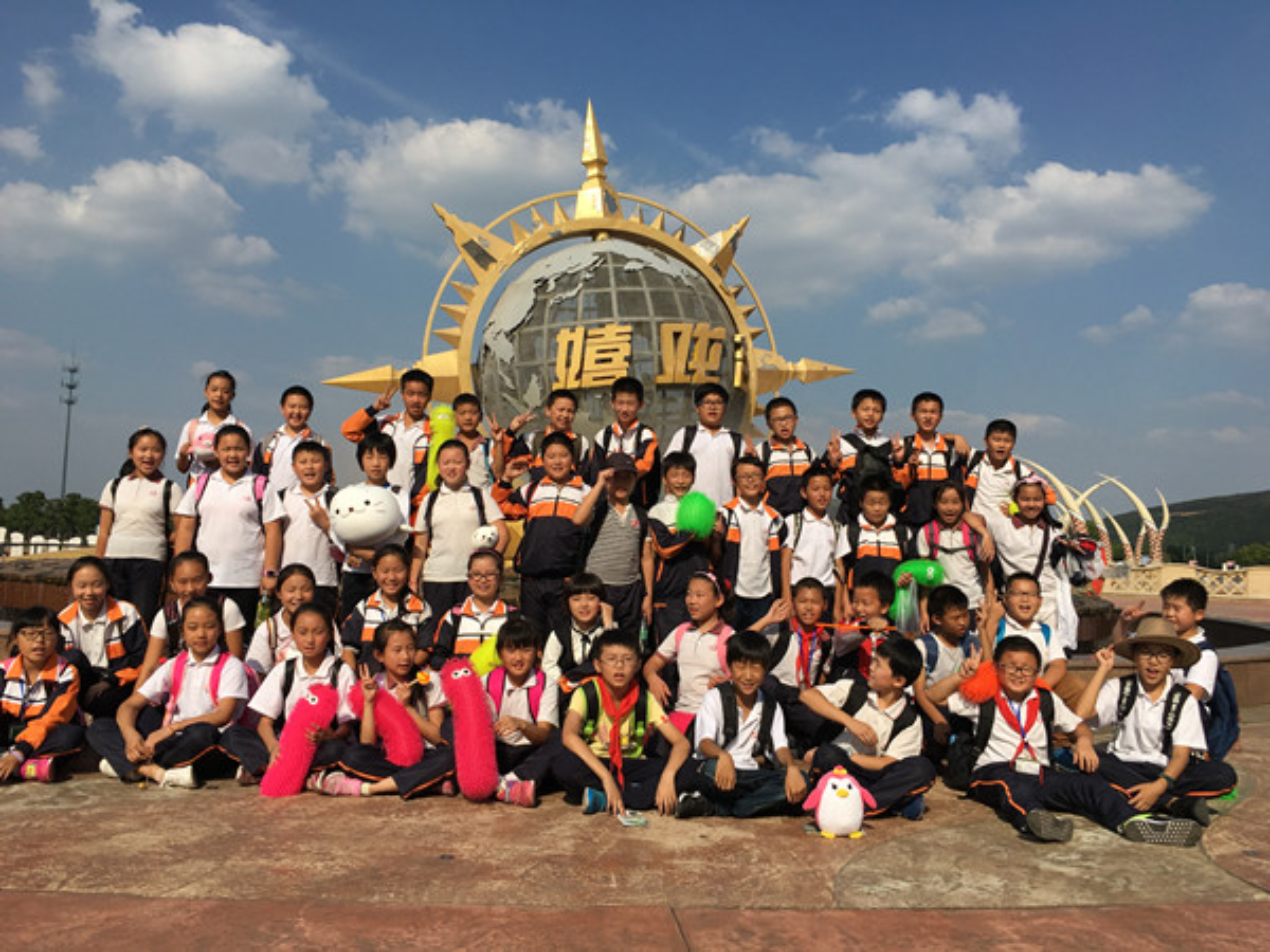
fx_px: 1064
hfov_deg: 61.7
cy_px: 476
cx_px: 635
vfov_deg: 48.2
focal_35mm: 29
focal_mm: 4.15
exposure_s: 1/3077
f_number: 2.2
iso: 25
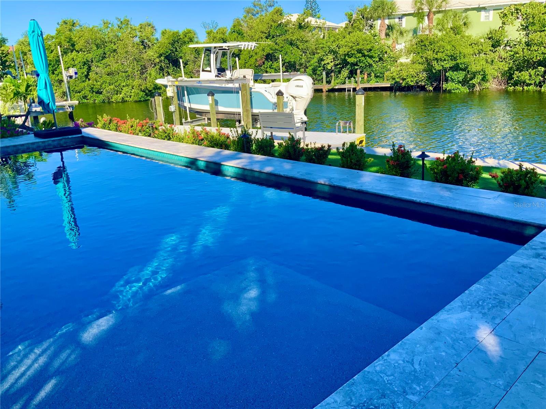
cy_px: 204
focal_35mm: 29
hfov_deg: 61.7
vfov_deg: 48.2
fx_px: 457
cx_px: 273
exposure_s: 1/978
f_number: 1.8
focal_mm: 3
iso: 16
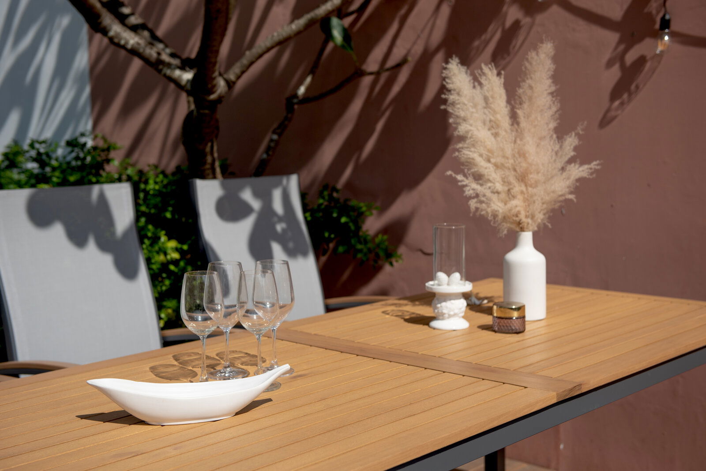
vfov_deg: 27.0
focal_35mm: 50
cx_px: 353
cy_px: 236
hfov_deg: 39.6
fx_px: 981
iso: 100
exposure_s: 1/1600
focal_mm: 50
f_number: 4
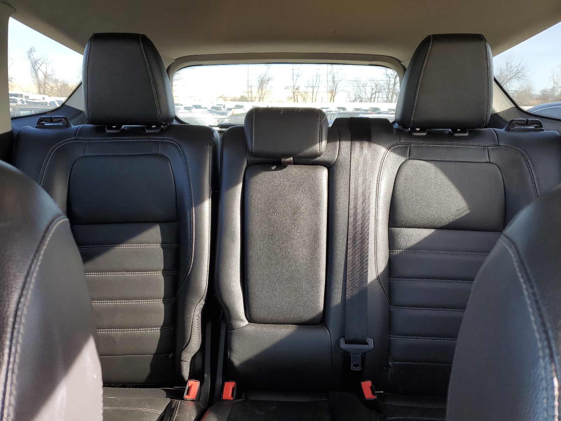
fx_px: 421
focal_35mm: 26
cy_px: 210
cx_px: 280
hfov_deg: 67.3
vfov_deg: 53.1
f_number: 1.5
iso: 50
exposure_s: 1/133
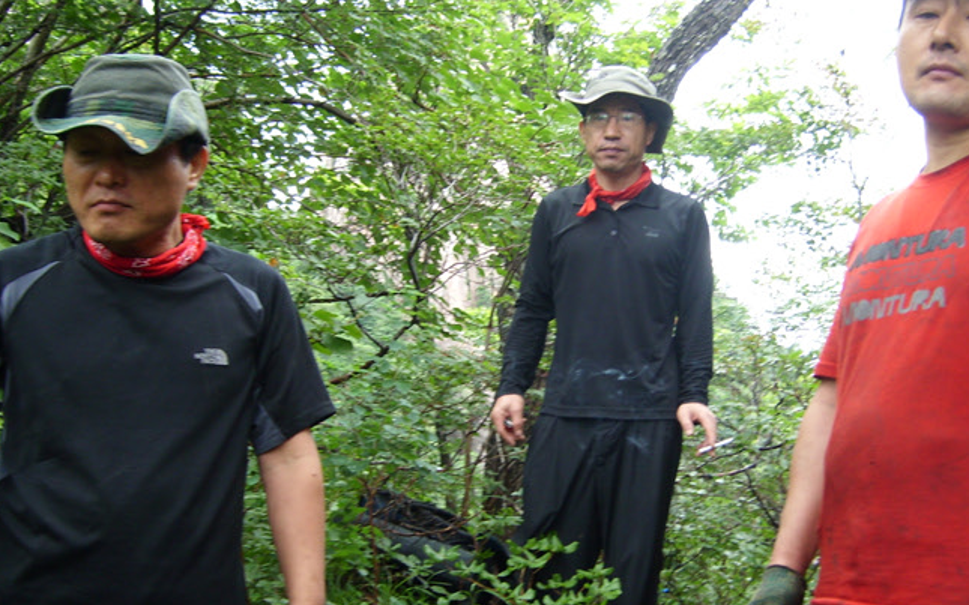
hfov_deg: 43.3
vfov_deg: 27.9
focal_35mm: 46
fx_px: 1215
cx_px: 581
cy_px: 363
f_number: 2.8
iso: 50
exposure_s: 1/76
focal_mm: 5.8
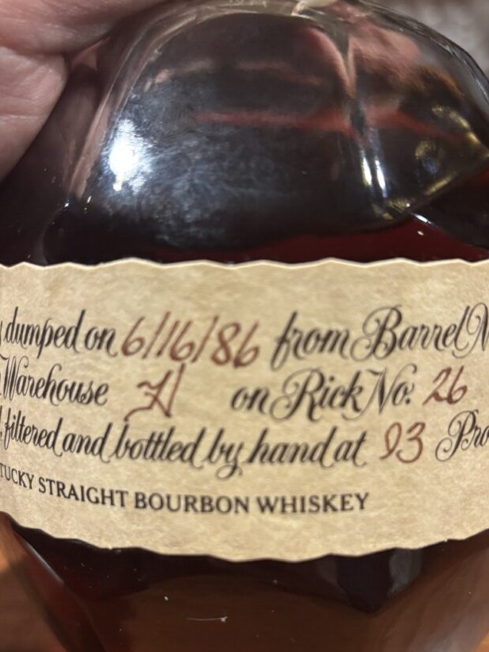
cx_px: 267
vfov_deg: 48.6
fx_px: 716
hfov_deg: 37.7
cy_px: 403
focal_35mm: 38
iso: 500
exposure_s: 1/60
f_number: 1.6
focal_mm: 5.96
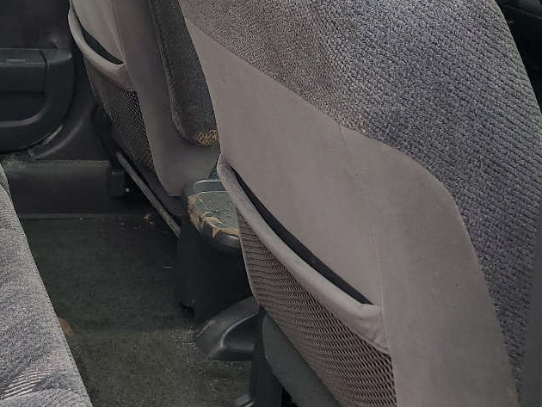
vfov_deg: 21.9
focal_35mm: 66
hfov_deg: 27.0
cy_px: 71
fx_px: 1034
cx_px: -51
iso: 50
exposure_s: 1/156
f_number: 1.5
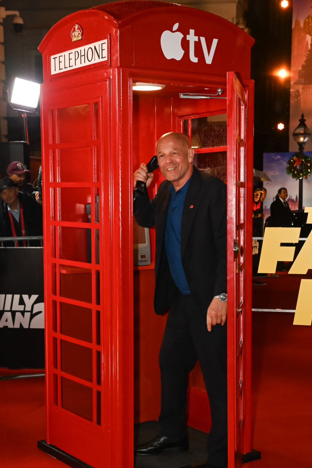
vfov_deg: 36.2
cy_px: 238
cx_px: 161
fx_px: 715
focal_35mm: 55
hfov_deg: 24.6
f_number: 5
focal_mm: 48
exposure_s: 1/400
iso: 1250
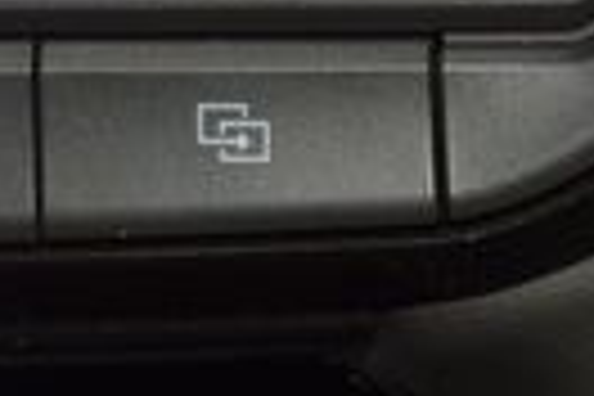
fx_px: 8381
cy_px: -74
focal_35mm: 508
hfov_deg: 4.1
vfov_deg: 2.7
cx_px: 198
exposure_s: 1/125
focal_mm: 70
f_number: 8
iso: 100
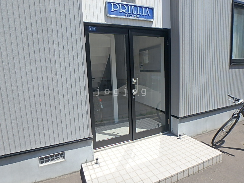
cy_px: 92
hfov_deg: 79.0
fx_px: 148
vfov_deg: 63.4
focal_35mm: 21
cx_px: 122
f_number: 3.5
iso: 125
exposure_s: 1/1000
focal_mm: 3.7
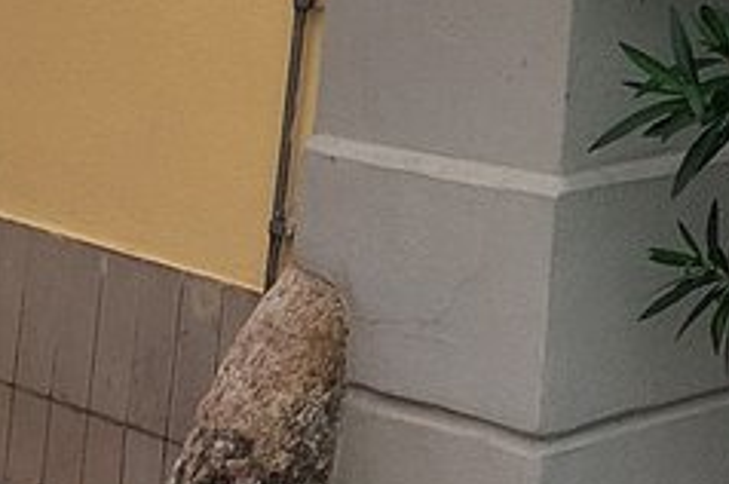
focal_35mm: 175
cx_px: 1728
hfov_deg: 10.3
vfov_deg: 6.7
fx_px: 3539
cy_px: -1238
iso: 25
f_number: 1.8
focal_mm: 5.23
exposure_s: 1/433
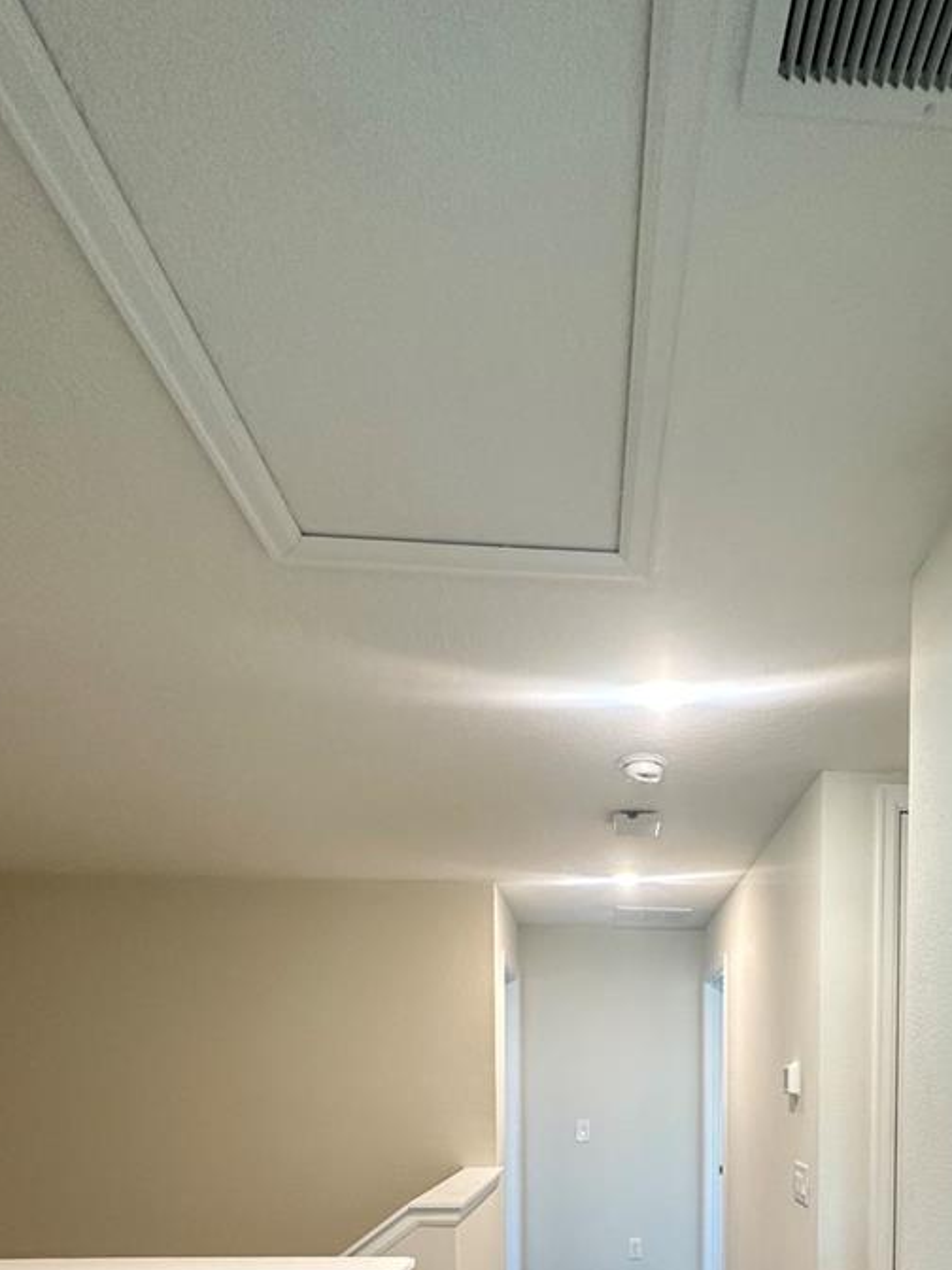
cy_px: 1117
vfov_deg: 60.1
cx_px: 669
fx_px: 917
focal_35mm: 25
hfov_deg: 53.3
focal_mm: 2.22
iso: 250
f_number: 2.2
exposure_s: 1/60
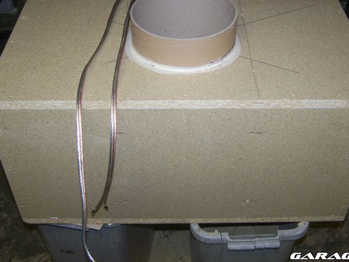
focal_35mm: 47
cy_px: 101
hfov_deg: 40.4
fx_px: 474
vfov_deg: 30.8
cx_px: 190
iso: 80
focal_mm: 6.3
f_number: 2.8
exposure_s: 1/60
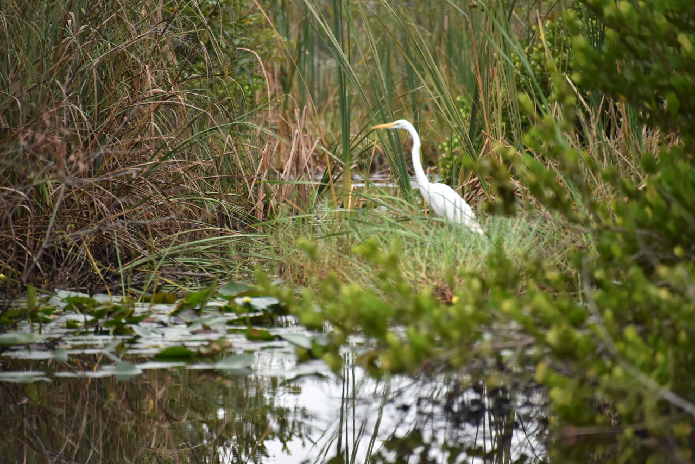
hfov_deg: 6.9
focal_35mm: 300
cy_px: 232
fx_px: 5793
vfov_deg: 4.6
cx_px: 348
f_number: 5.6
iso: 720
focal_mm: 300
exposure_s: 1/640
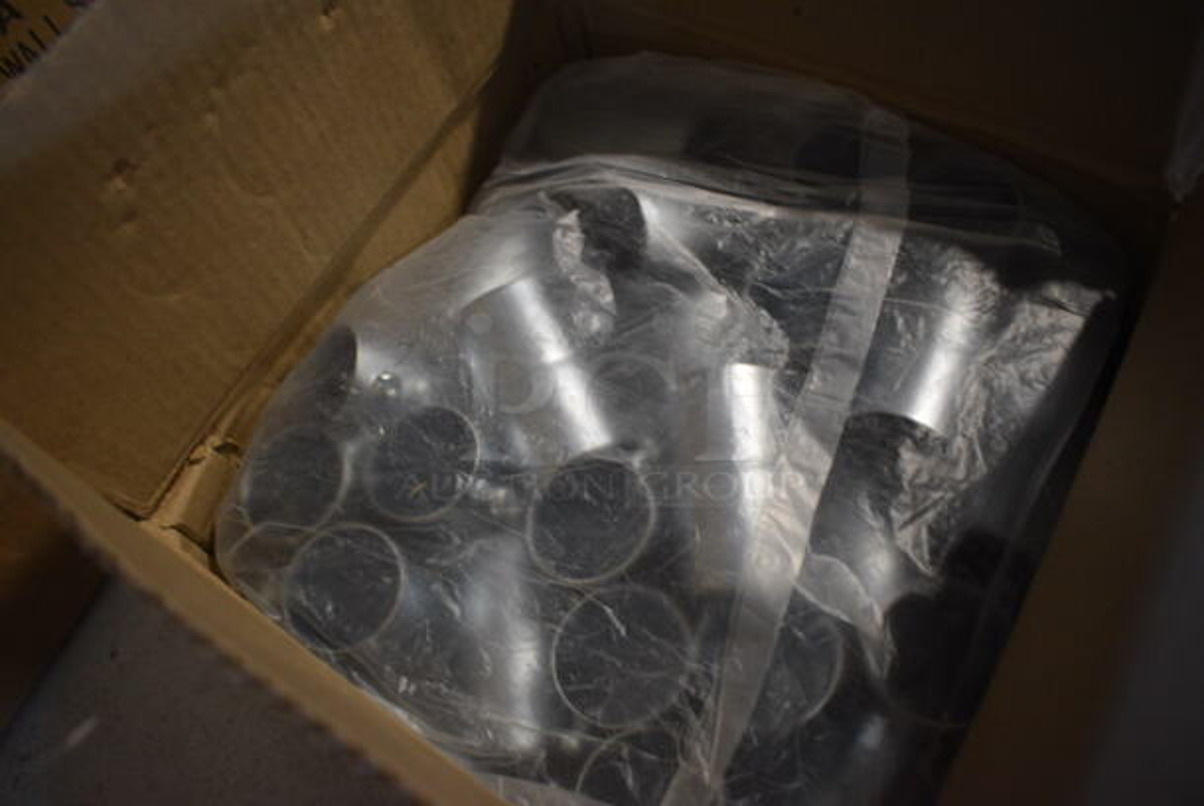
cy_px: 403
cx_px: 602
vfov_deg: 48.0
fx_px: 904
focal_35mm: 27
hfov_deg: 67.3
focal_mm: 18
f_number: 3.5
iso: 1400
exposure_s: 1/125
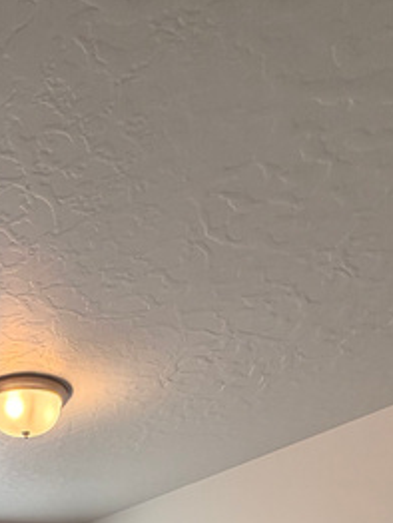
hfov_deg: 33.2
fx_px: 620
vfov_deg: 30.0
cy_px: 757
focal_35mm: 41
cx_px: 34
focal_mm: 2.22
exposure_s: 1/120
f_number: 2.2
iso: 160
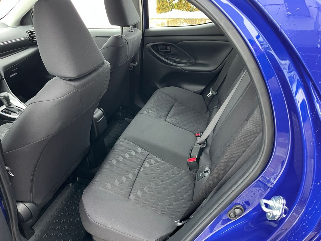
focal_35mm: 26
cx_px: 160
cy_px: 120
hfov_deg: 67.3
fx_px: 241
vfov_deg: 53.1
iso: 200
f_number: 1.6
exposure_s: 1/60
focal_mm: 5.1
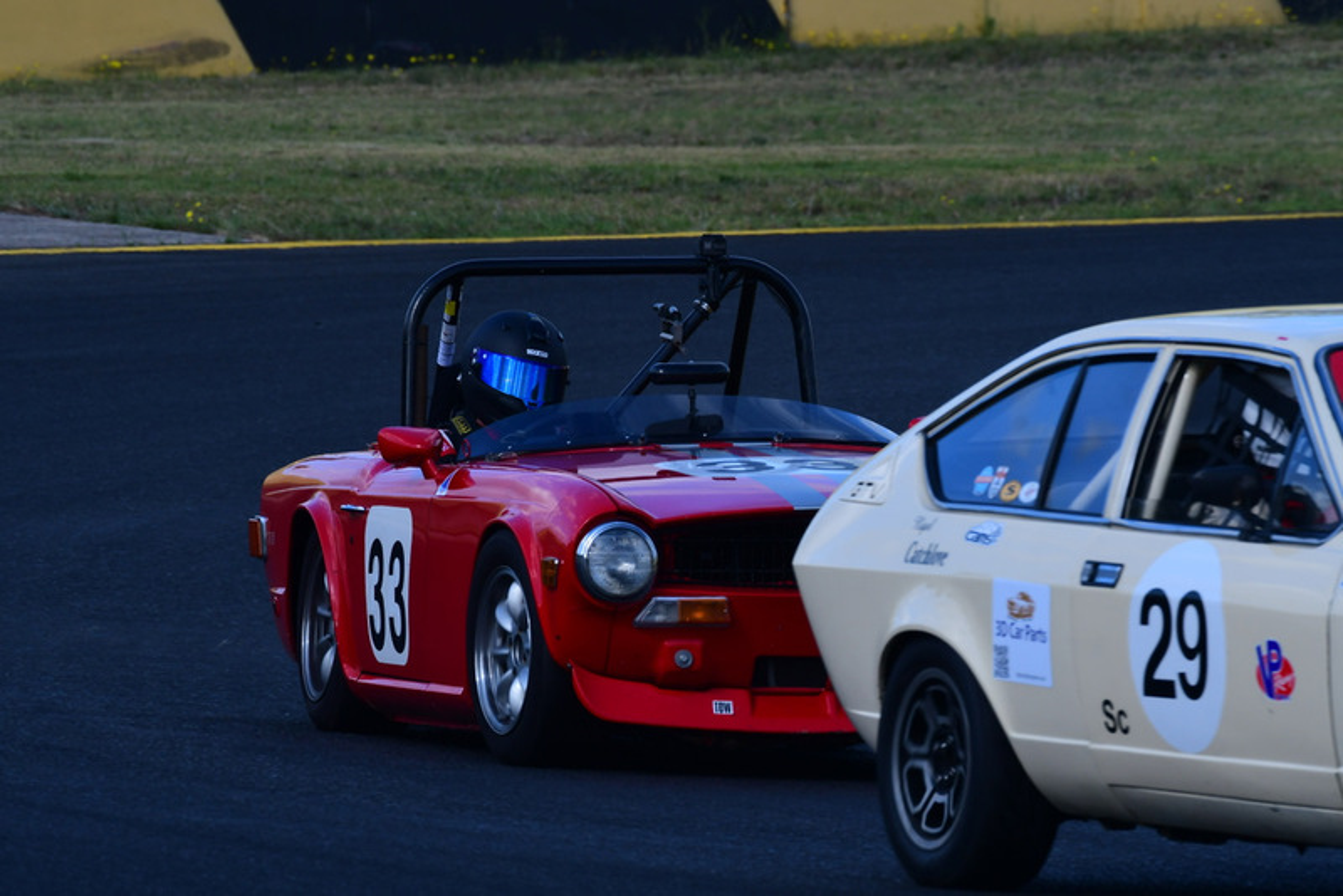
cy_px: 448
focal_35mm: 510
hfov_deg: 4.0
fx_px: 19032
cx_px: 672
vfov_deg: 2.7
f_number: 10
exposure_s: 1/640
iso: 400
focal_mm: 340
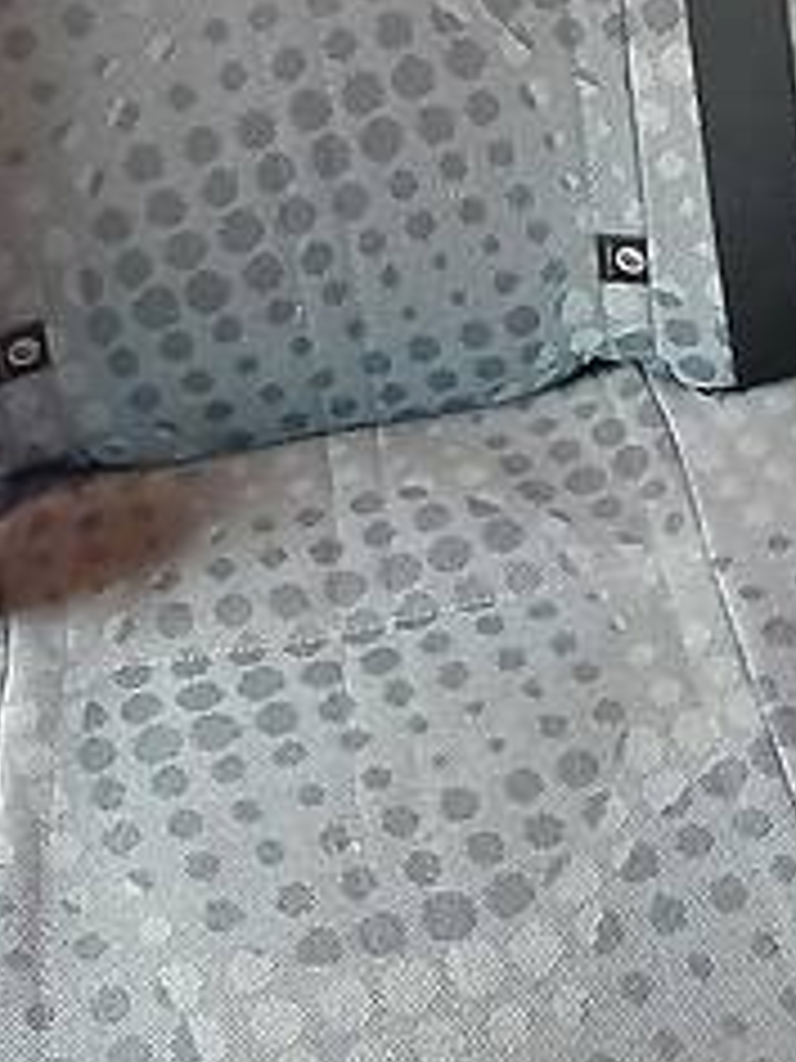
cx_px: 720
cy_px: -72
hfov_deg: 21.7
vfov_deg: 27.2
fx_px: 2024
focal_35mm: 66
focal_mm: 3.9
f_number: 1.7
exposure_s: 1/10
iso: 1000
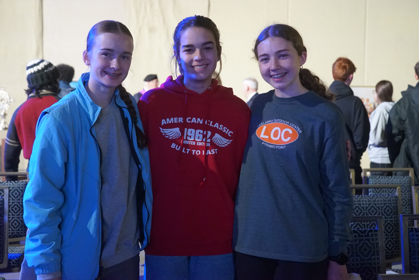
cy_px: 140
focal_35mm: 50
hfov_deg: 39.6
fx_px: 582
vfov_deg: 27.0
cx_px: 210
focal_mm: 50
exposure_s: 1/160
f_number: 4
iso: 12800
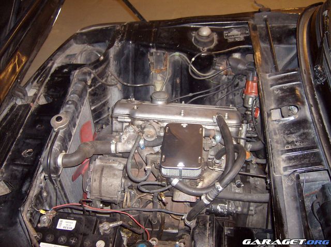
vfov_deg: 39.5
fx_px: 343
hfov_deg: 51.5
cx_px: 166
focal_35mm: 36
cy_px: 124
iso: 200
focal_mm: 6
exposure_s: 1/60
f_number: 2.8
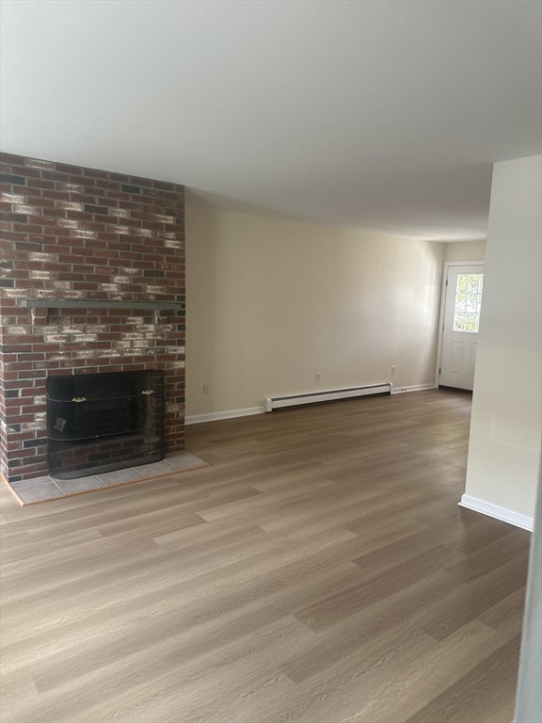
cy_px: 362
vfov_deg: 71.6
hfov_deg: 56.8
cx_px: 271
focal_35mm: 24
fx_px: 501
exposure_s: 1/120
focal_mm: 6.86
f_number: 1.78
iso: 160
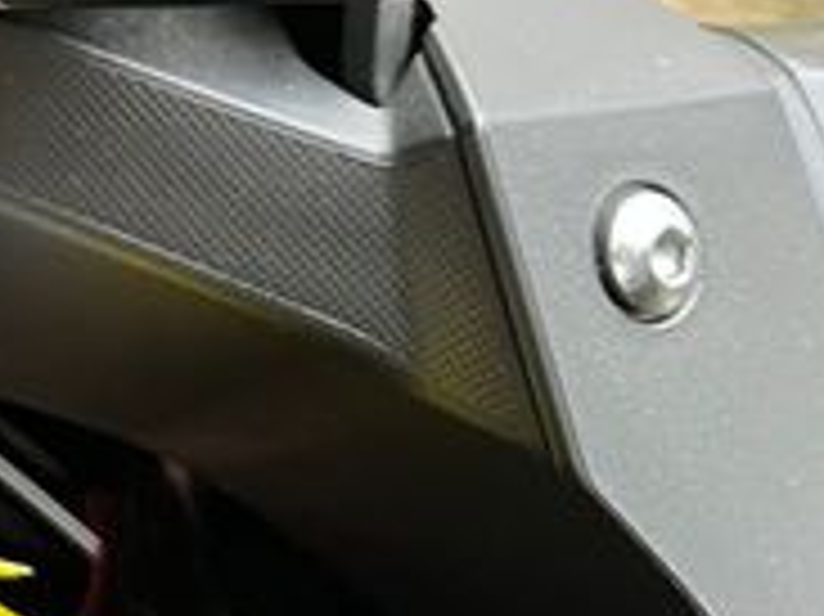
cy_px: -198
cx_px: -599
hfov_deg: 17.9
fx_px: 2165
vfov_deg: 15.4
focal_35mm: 91
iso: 200
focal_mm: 5.1
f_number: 1.6
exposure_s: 1/60
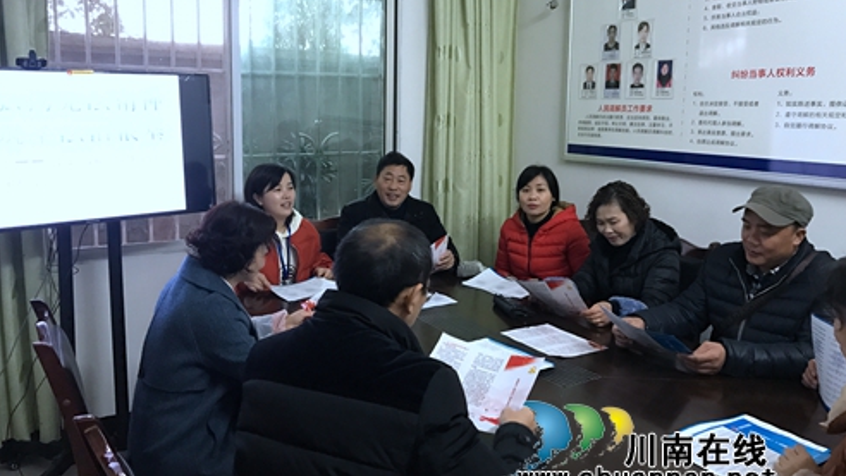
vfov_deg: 37.7
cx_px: 421
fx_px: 696
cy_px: 204
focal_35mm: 31
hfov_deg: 62.6
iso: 100
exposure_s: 1/14
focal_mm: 3.99
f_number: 1.8
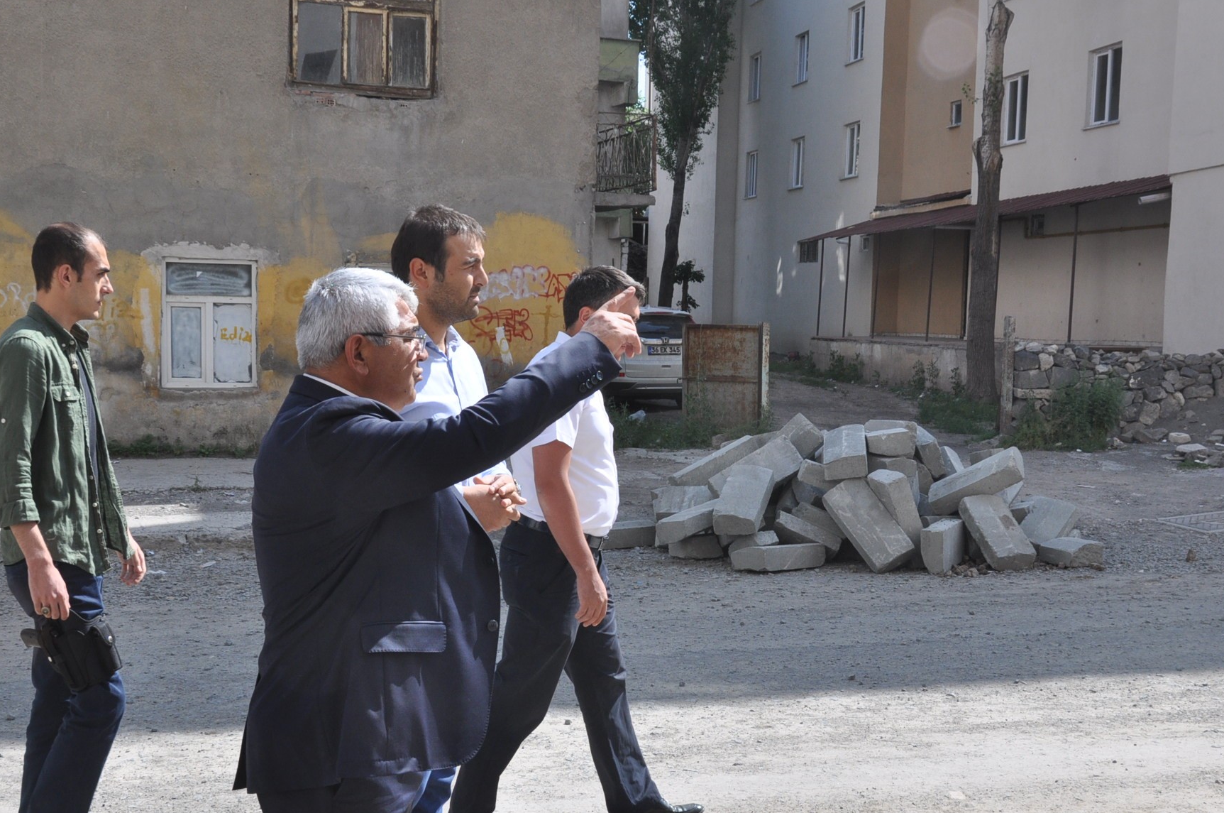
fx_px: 1583
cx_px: 677
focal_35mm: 47
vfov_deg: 28.7
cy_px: 480
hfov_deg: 42.2
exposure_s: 1/400
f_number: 10
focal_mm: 25
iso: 400
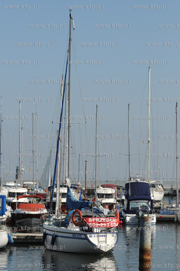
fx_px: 1037
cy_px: 136
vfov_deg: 14.9
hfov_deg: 9.9
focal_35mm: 138
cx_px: 90
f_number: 8
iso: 400
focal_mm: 92
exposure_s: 1/1600
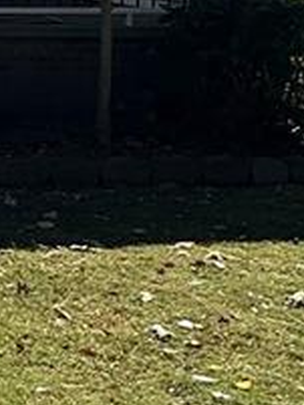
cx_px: -614
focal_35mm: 107
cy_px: 12
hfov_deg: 10.1
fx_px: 1252
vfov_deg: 18.0
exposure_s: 1/1350
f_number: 2.2
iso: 50
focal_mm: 2.22
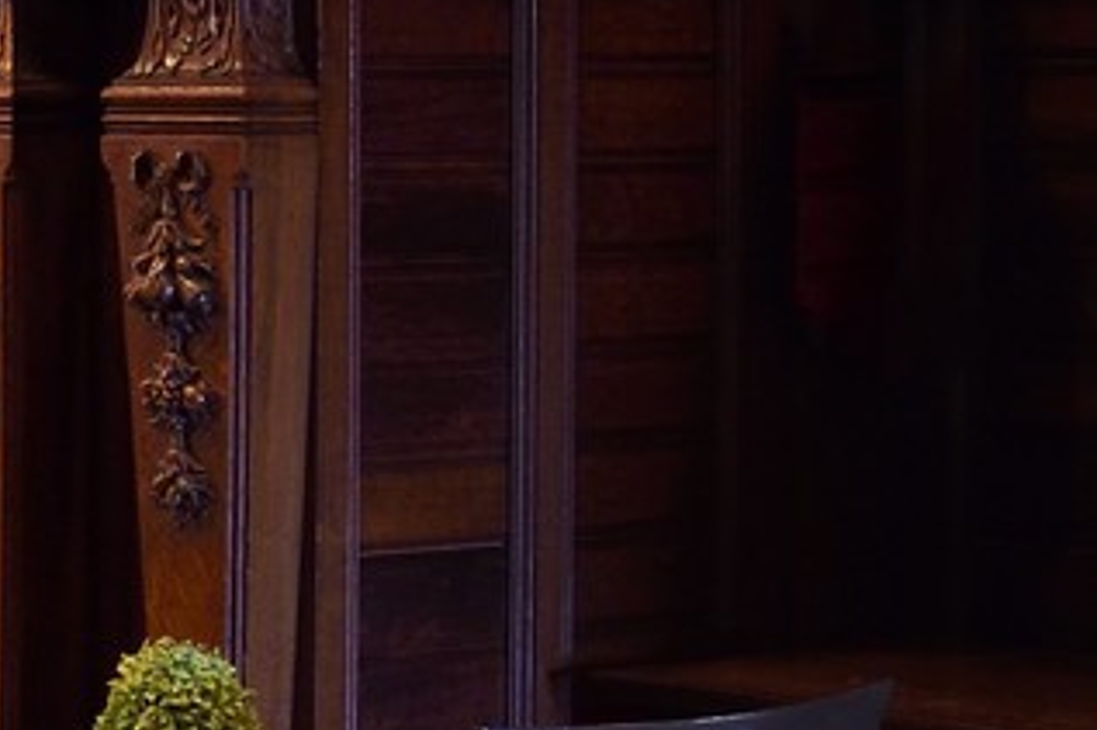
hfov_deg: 12.8
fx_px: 3685
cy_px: 149
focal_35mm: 121
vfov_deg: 11.3
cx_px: -1588
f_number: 6.3
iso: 800
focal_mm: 24
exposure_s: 1/5
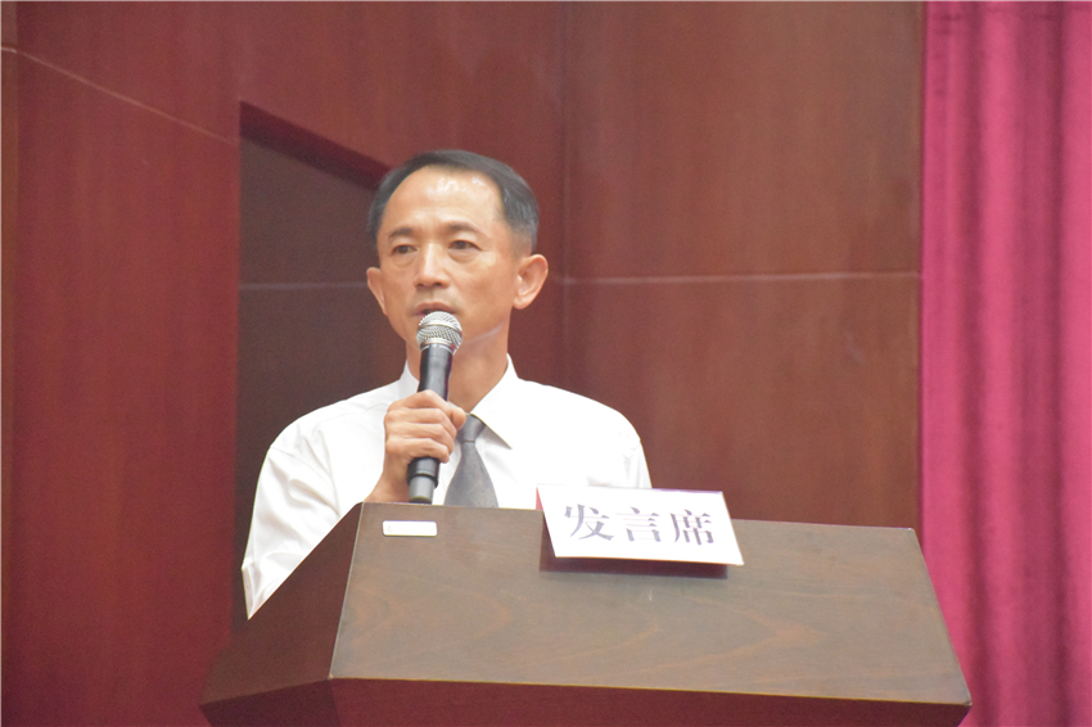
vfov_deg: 7.5
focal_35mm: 183
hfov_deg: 11.2
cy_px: 364
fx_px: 5549
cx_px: 546
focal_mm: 122
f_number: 5.6
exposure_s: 1/60
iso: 12800
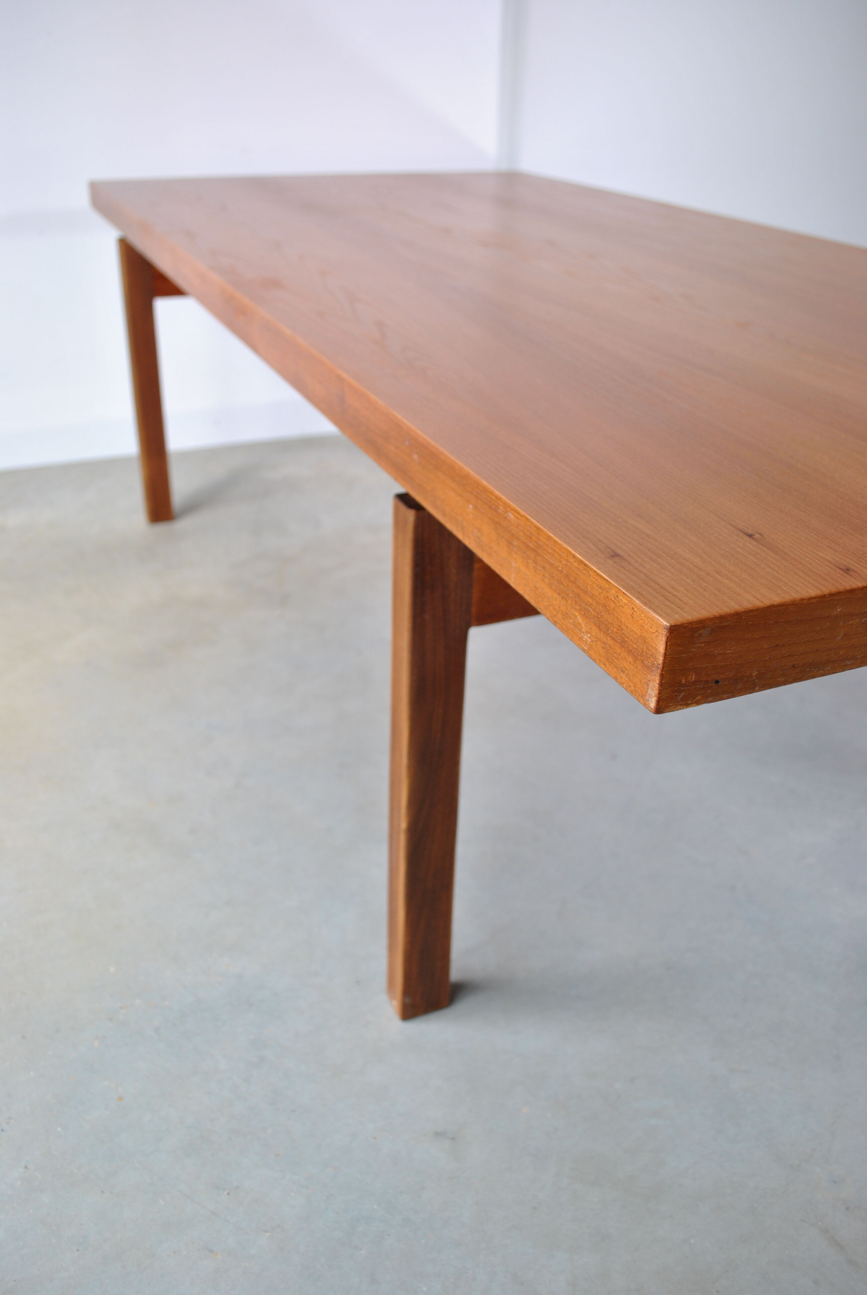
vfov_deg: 61.9
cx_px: 434
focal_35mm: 30
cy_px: 648
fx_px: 1081
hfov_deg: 43.7
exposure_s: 1/60
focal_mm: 20
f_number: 5
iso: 200
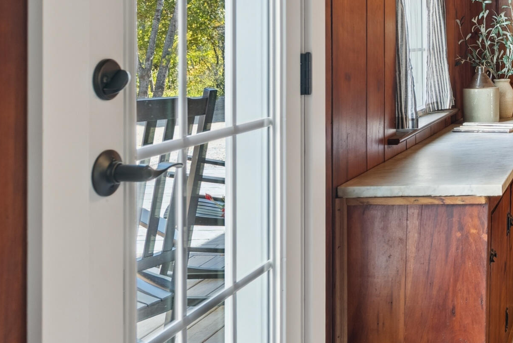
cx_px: 619
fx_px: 759
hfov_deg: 31.3
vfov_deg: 24.8
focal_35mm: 53
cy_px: 44
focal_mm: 21.5
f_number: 7.1
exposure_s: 1/10
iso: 320
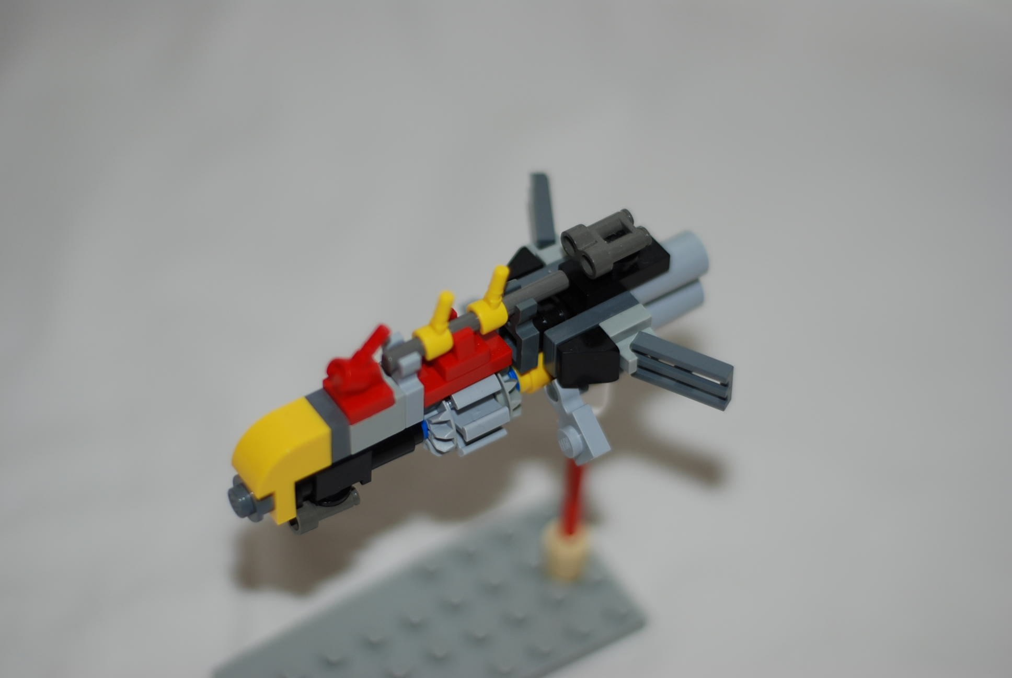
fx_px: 2111
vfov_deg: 18.2
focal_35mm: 75
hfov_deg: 27.0
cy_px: 339
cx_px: 506
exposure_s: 1/200
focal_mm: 50
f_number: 1.8
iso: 100
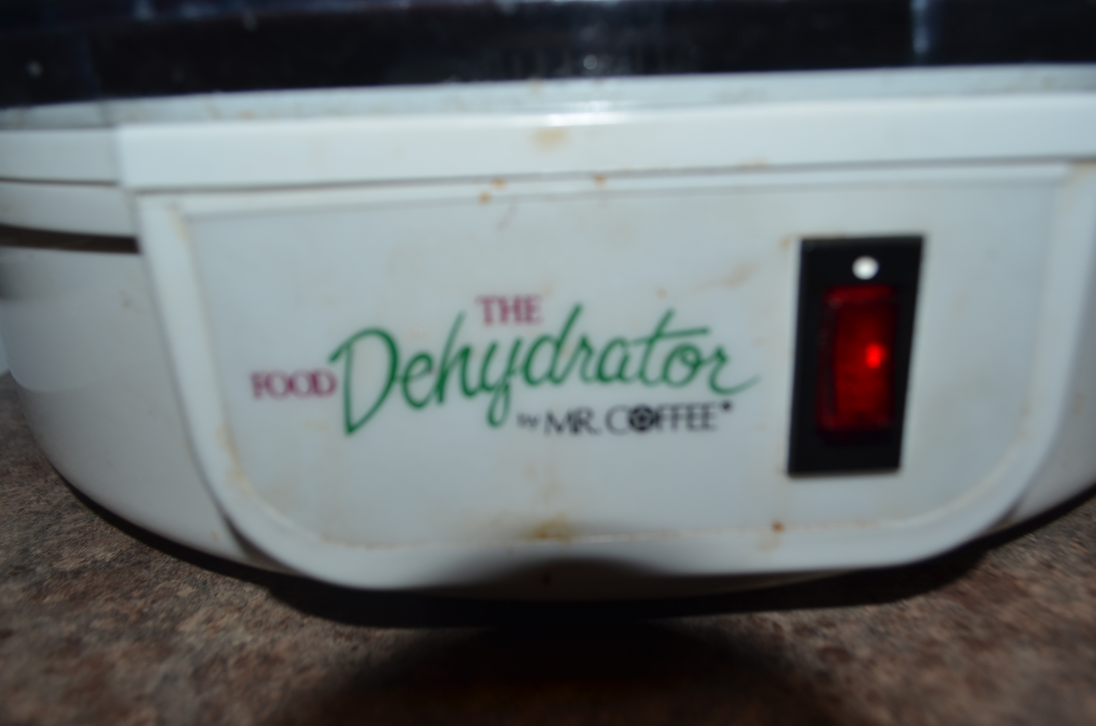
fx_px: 911
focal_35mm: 30
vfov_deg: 43.4
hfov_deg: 62.0
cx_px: 548
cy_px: 363
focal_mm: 20
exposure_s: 1/125
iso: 200
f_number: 5.6
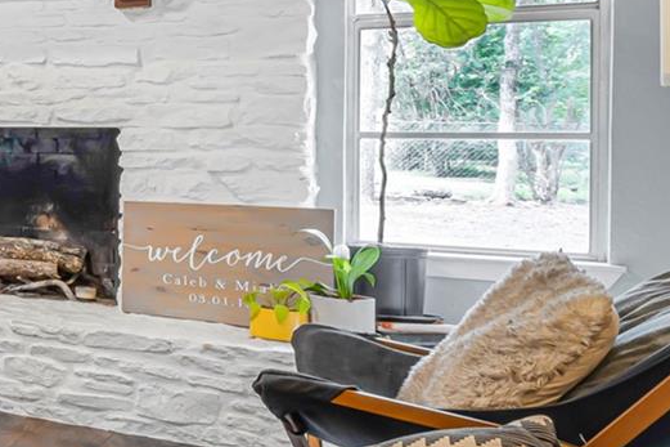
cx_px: -606
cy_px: 122
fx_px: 1023
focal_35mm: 55
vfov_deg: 24.4
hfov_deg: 20.6
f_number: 11
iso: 250
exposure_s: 2
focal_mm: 14
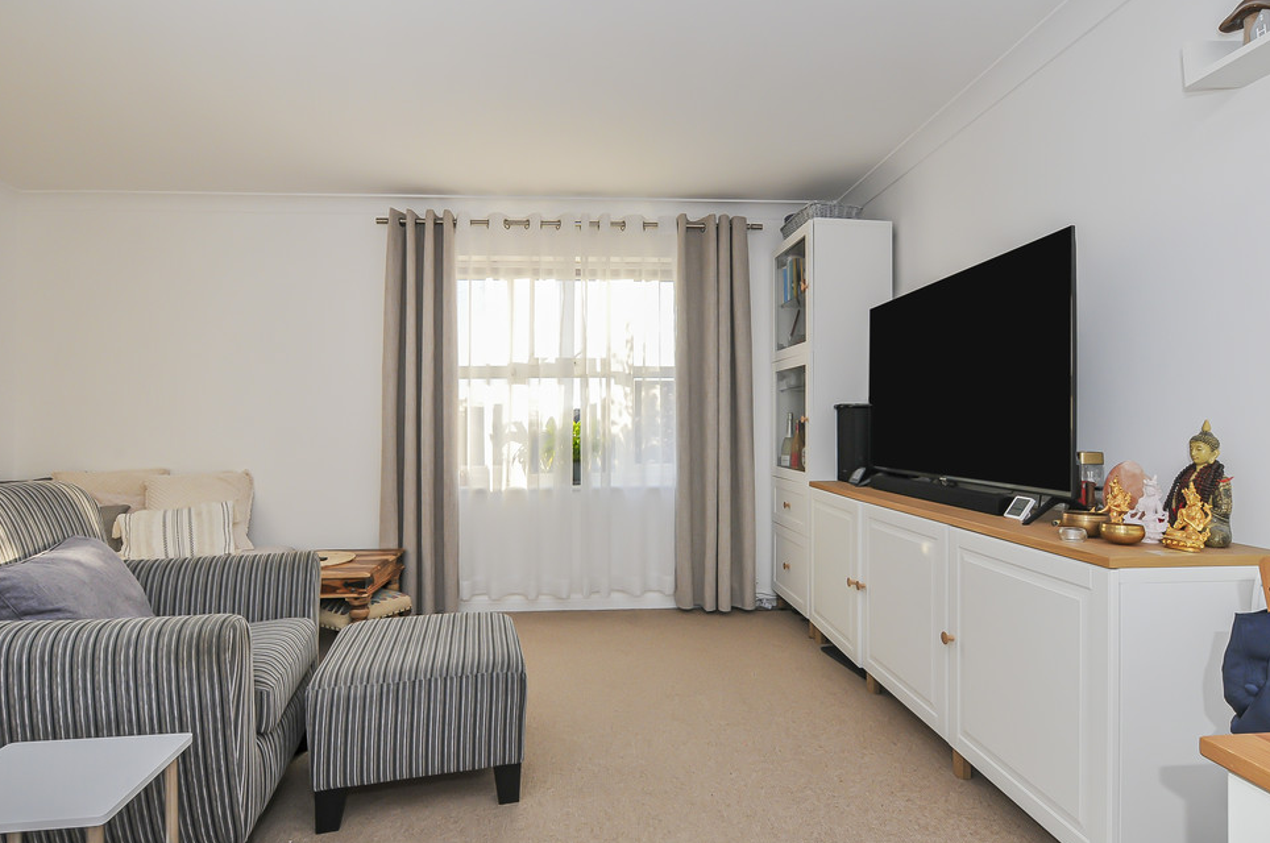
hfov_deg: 91.6
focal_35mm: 18
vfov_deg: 68.6
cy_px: 432
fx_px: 618
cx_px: 623
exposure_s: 1/40
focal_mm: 11
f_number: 11
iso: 400
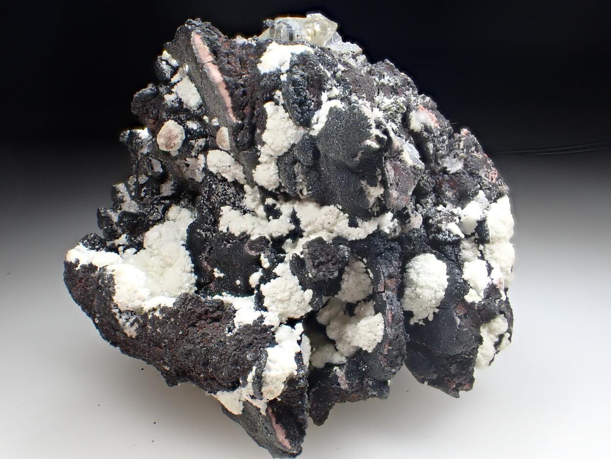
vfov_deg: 35.1
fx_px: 724
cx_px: 306
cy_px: 230
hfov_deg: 45.8
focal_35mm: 41
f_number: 4
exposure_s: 1/160
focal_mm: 7.31
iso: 160
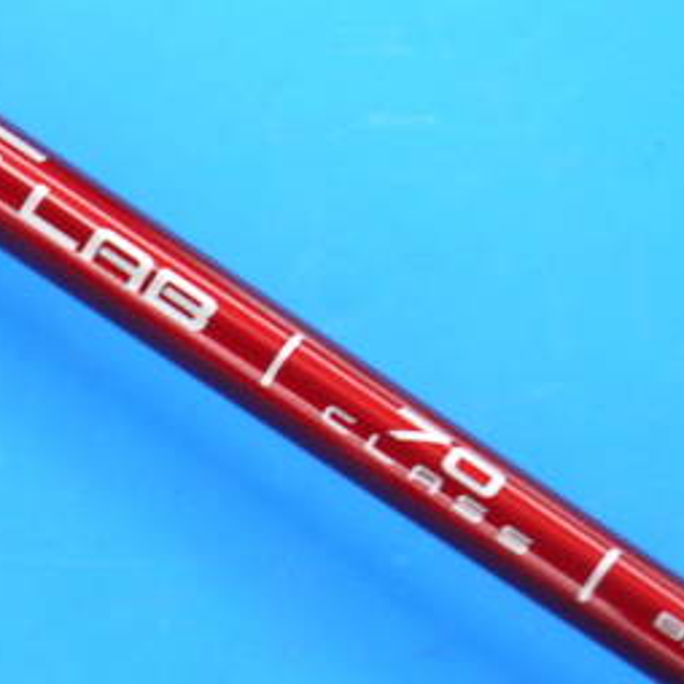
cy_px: 232
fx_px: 4180
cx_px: 153
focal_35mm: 187
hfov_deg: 9.3
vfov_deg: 9.3
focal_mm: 42
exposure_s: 1/80
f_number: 5.6
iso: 800
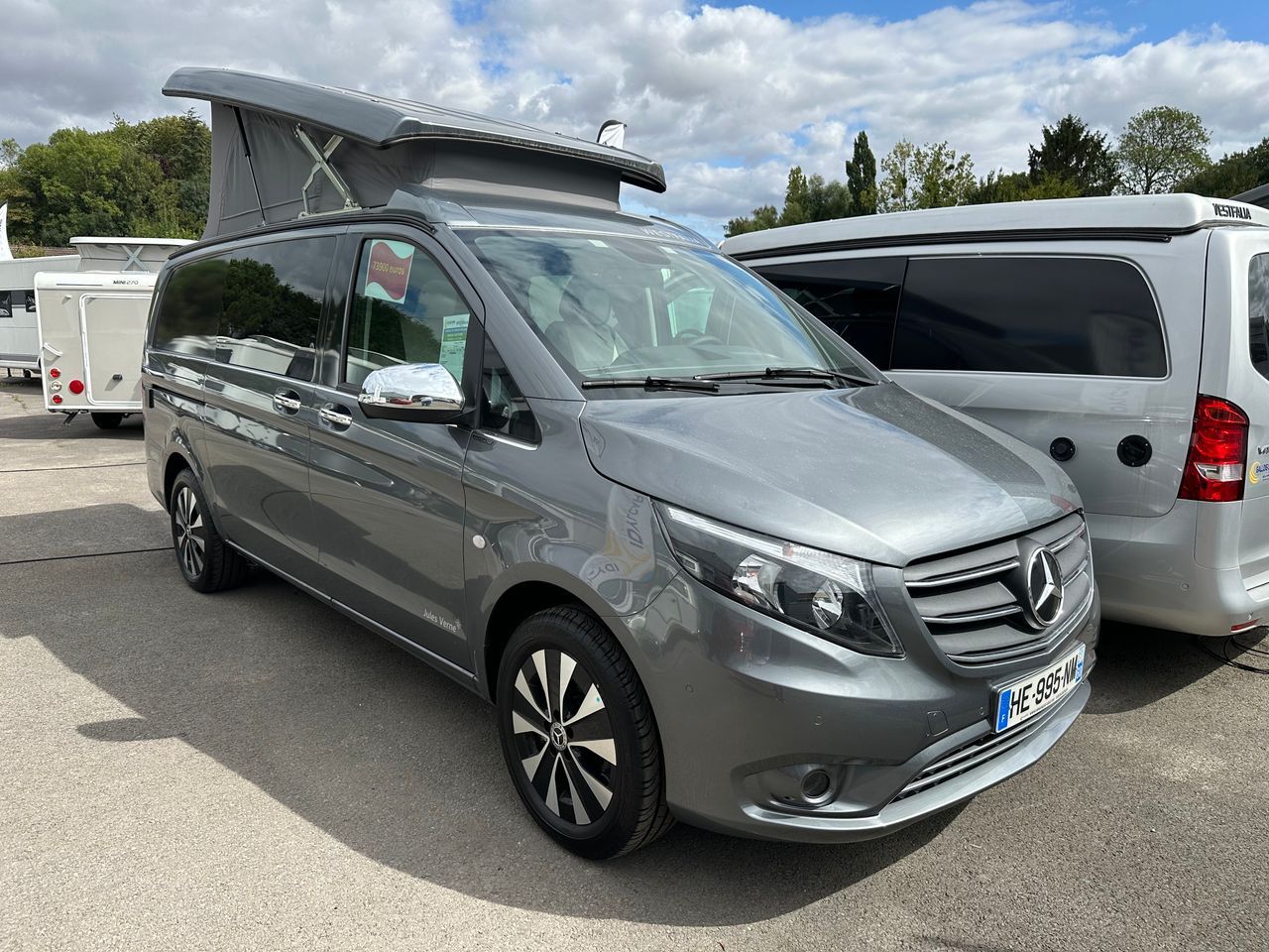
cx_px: 634
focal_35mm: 24
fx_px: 880
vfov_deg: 56.8
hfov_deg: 71.6
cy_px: 476
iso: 80
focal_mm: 6.86
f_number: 1.78
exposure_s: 1/3472
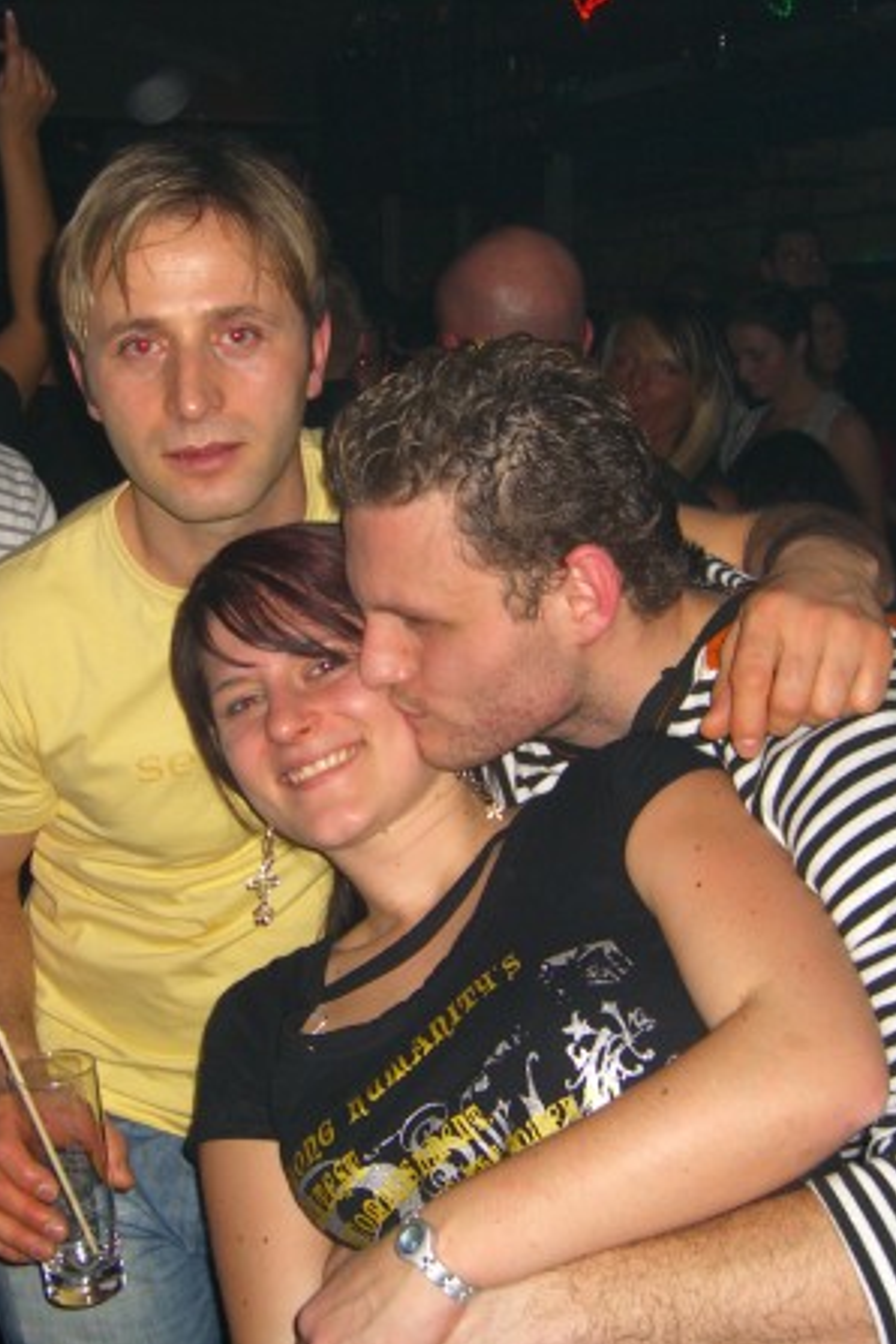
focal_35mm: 53
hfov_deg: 25.4
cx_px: 340
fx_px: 1979
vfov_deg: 37.5
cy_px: 674
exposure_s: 1/60
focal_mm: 7.9
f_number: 2.8
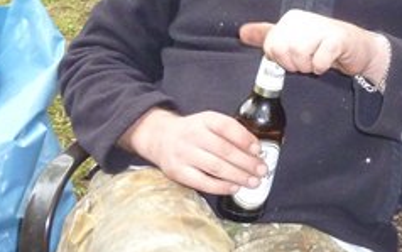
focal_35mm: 89
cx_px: 437
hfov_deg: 22.1
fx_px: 976
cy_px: 73
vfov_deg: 14.7
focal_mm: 4.1
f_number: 3.3
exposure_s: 1/30
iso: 250
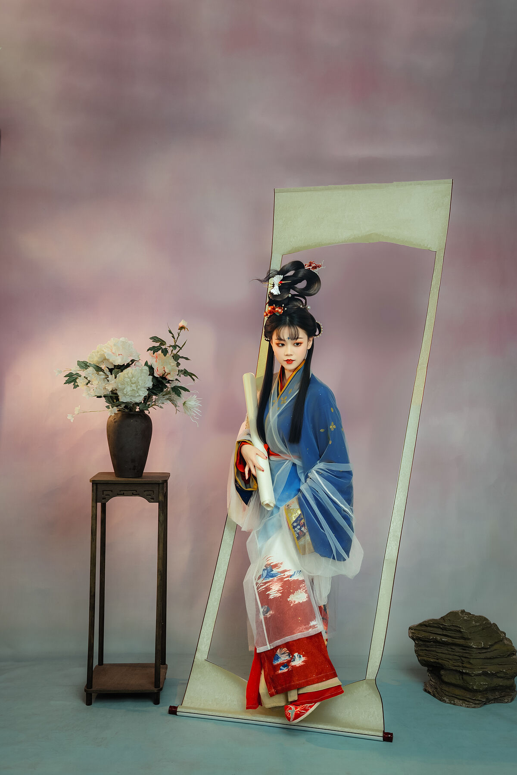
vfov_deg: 55.8
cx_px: 258
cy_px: 388
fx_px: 732
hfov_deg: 38.9
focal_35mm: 34
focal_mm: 35
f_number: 4
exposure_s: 1/80
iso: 320
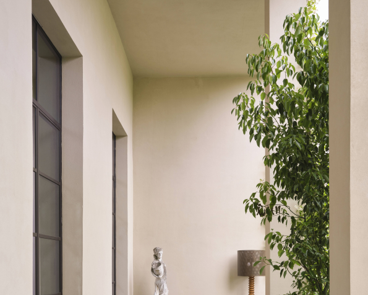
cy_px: 205
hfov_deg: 43.8
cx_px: 185
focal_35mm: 42
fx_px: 457
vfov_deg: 35.2
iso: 400
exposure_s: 1/50
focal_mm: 40.3
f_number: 8
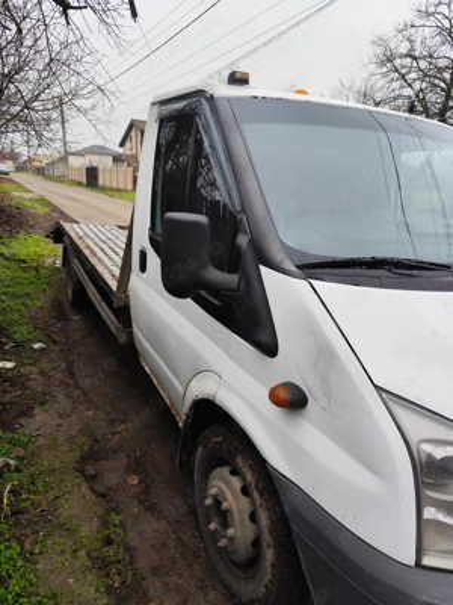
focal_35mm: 23
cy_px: 302
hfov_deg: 58.9
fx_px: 401
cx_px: 226
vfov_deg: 73.9
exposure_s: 1/164
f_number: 1.65
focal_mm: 6.19
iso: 50
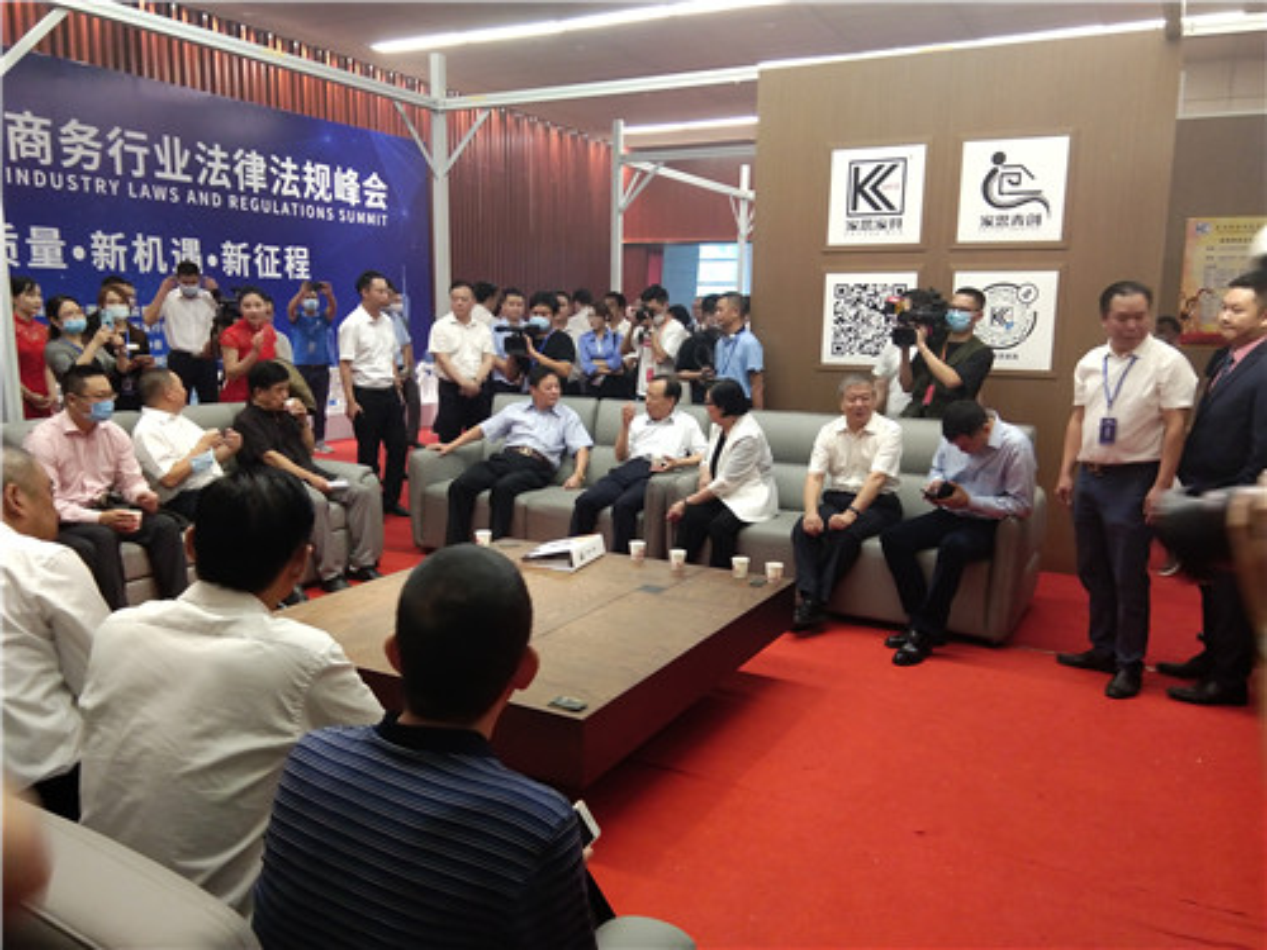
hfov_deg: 58.4
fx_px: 1135
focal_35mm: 31
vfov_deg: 45.4
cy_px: 475
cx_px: 634
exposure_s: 1/33.3
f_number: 2.2
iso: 400
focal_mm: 3.69
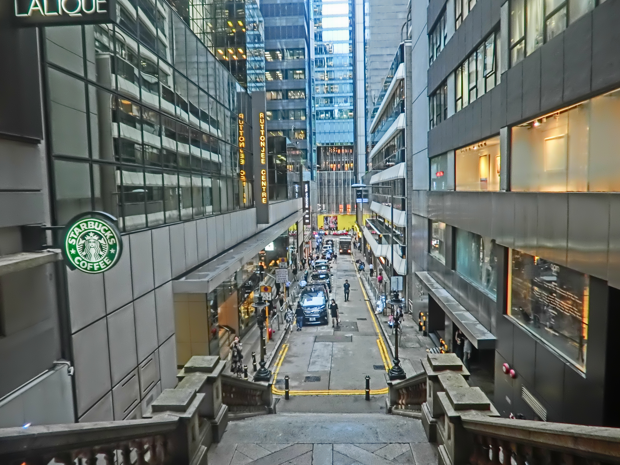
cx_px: 310
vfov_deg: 56.8
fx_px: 430
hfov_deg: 71.6
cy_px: 232
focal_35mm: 24
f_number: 3
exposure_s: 1/50
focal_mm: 4.24
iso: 800
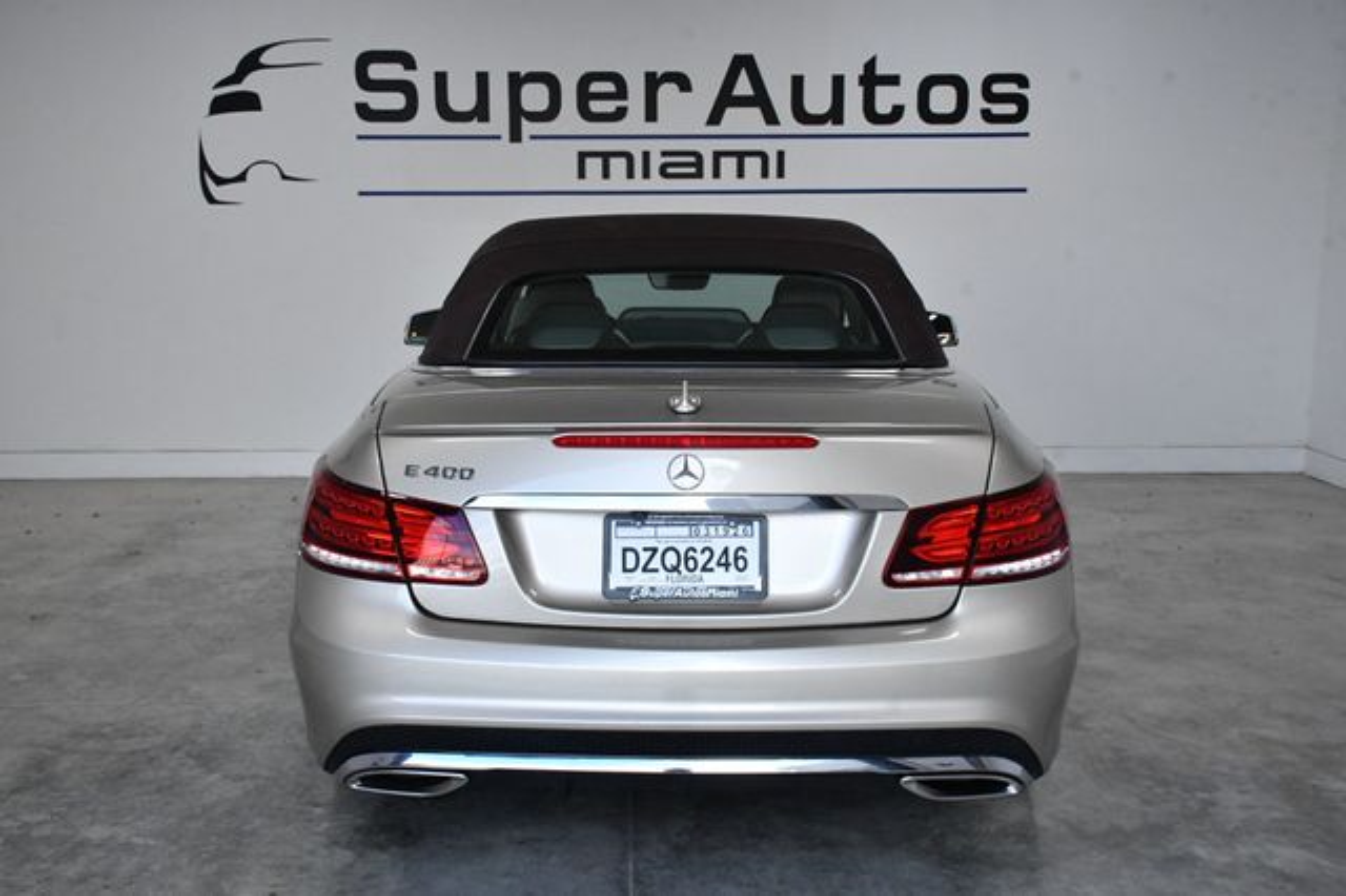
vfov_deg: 34.2
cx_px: 673
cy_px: 448
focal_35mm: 39
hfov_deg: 49.6
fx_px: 1457
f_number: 11
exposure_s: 1/500
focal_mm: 26
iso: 2500
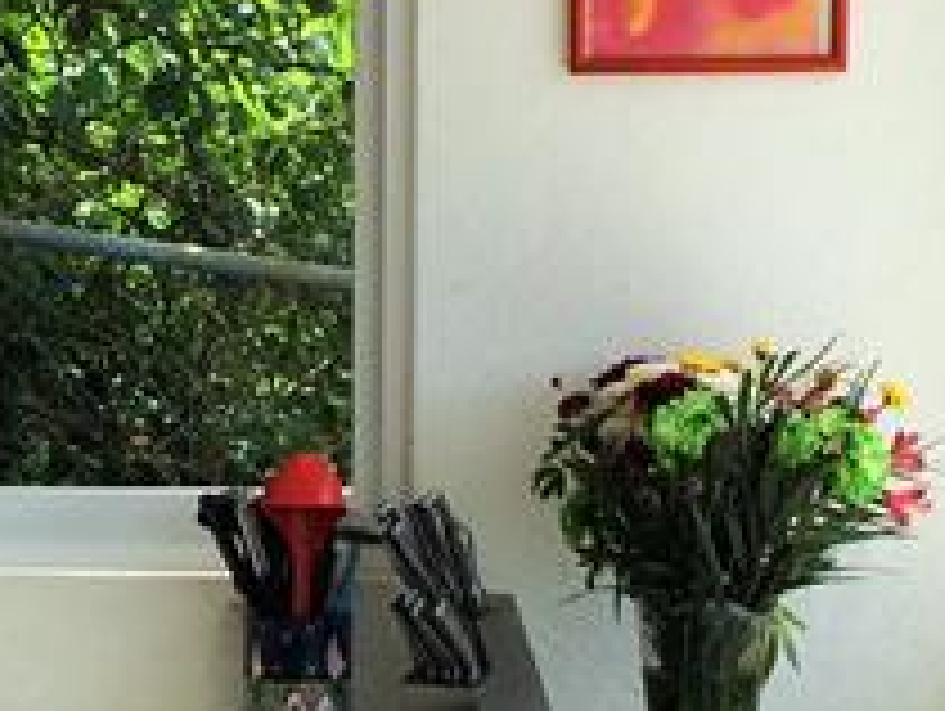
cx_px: -47
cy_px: 585
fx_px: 3690
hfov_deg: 14.3
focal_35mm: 135
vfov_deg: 11.0
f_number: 2.2
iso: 32
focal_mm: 4.15
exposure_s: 1/436
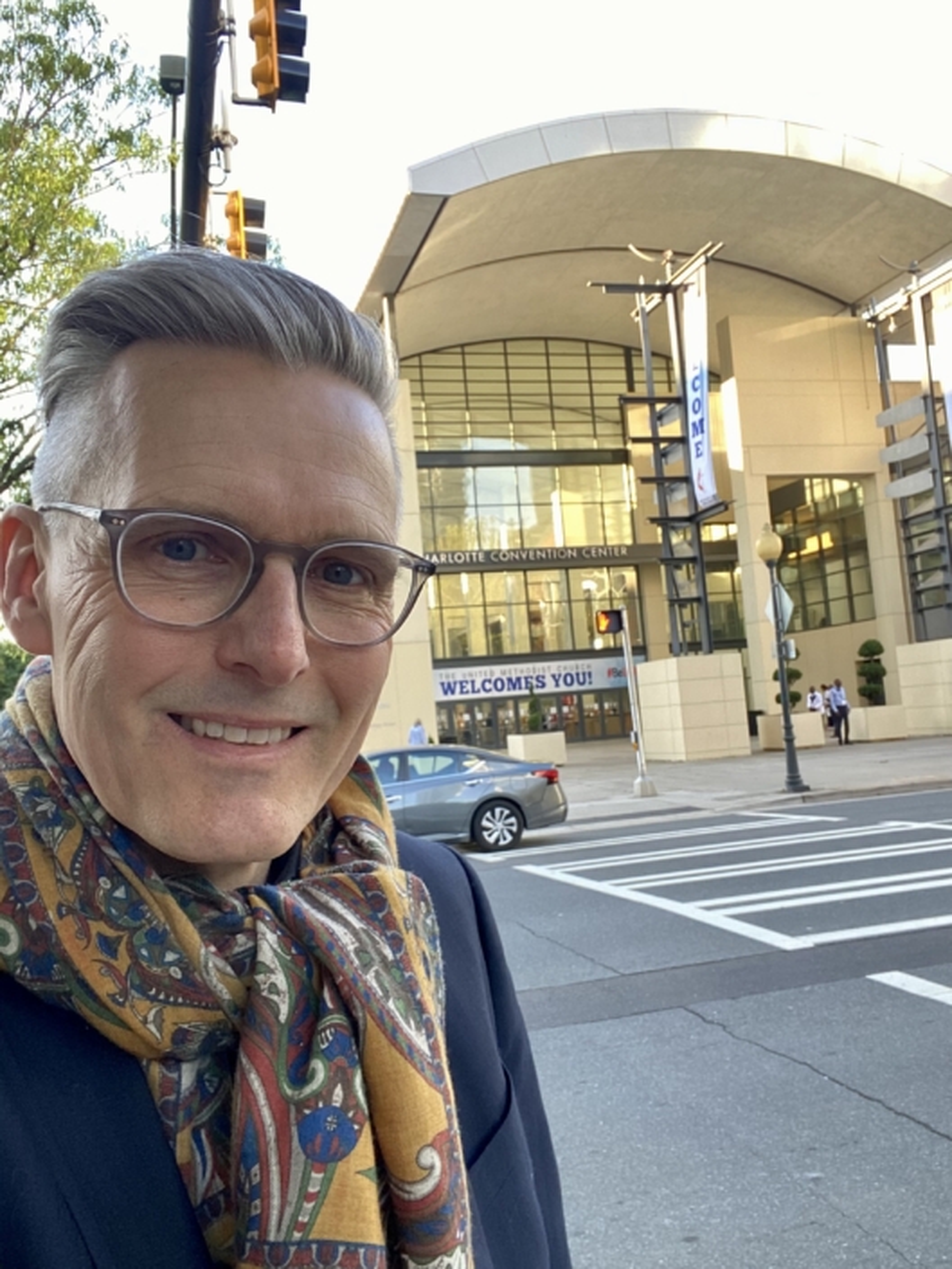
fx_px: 1100
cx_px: 476
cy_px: 634
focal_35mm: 30
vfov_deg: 60.0
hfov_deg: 46.8
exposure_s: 1/71
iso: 100
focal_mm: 2.71
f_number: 2.2
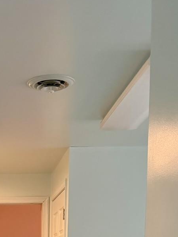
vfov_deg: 20.5
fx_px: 562
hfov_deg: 17.4
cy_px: 352
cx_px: -22
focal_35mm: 82
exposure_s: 1/82
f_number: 1.78
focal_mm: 6.76
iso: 200
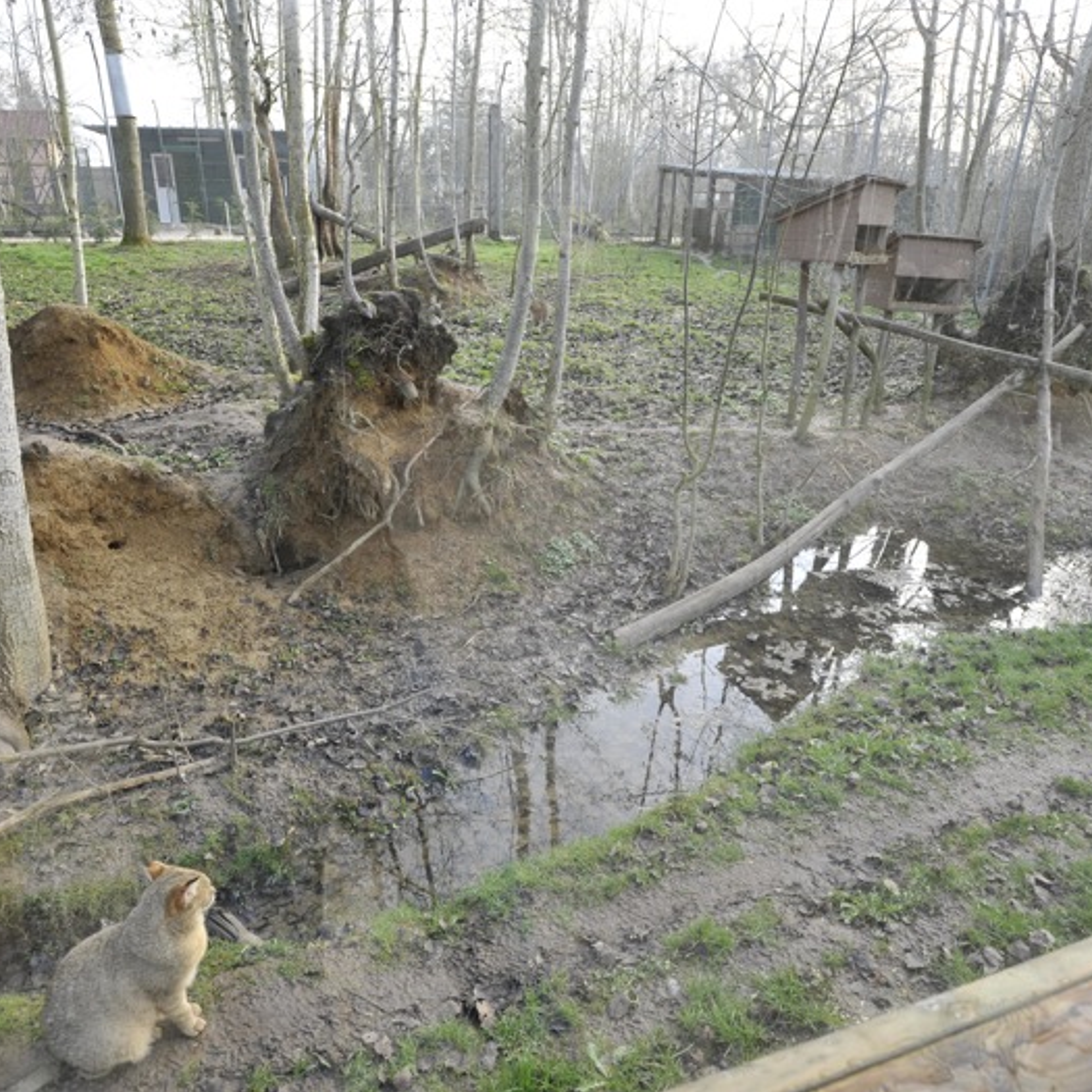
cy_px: 549
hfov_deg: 69.6
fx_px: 785
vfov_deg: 69.6
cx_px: 555
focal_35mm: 22
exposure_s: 1/125
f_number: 5.6
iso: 200
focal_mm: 17
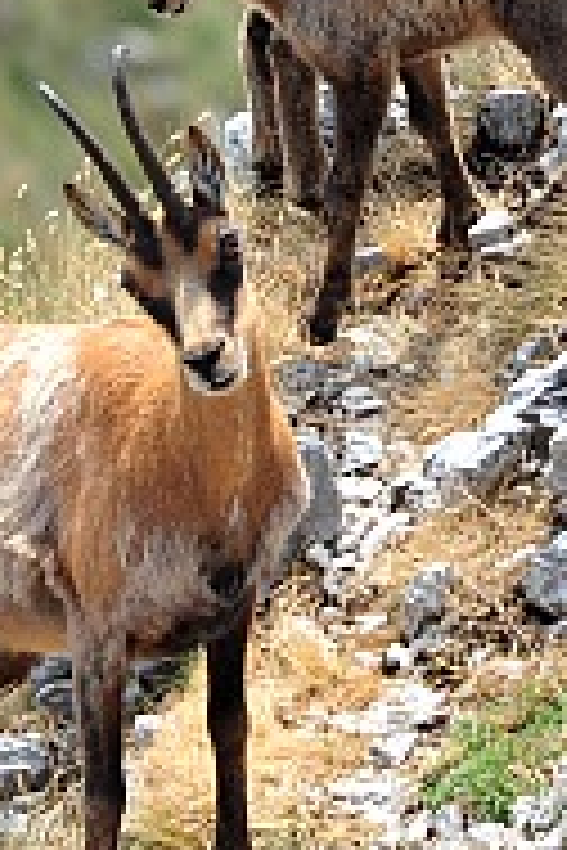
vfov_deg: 1.4
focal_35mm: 1475
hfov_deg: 0.9
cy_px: -29
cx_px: 369
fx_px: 34844
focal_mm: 350
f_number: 9
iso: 400
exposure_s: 1/320
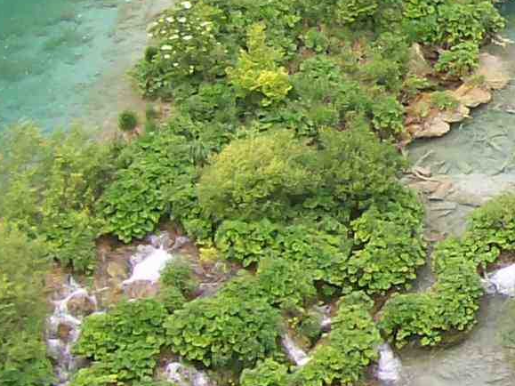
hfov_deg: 10.1
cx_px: 687
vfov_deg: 7.8
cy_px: 117
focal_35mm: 191
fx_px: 2841
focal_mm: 6
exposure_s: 1/193
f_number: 2.7
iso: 80
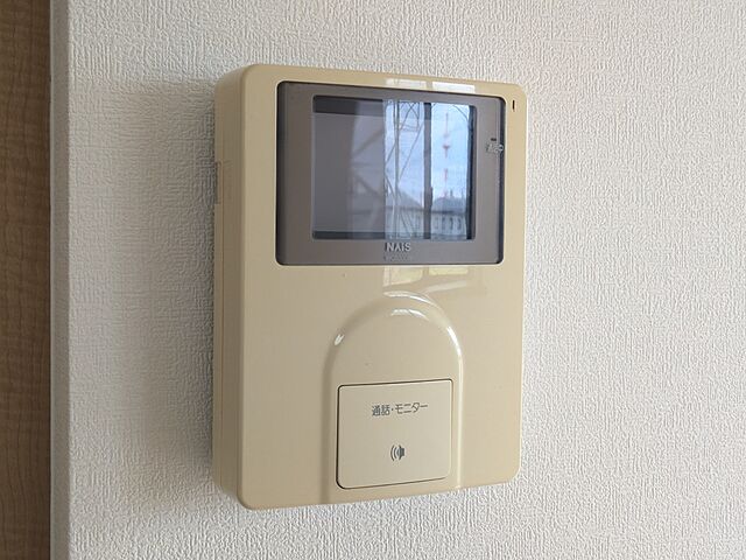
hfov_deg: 37.5
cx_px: 373
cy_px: 280
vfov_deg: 28.6
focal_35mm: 51
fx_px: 1099
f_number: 1.89
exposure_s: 1/120
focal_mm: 5.43
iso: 285
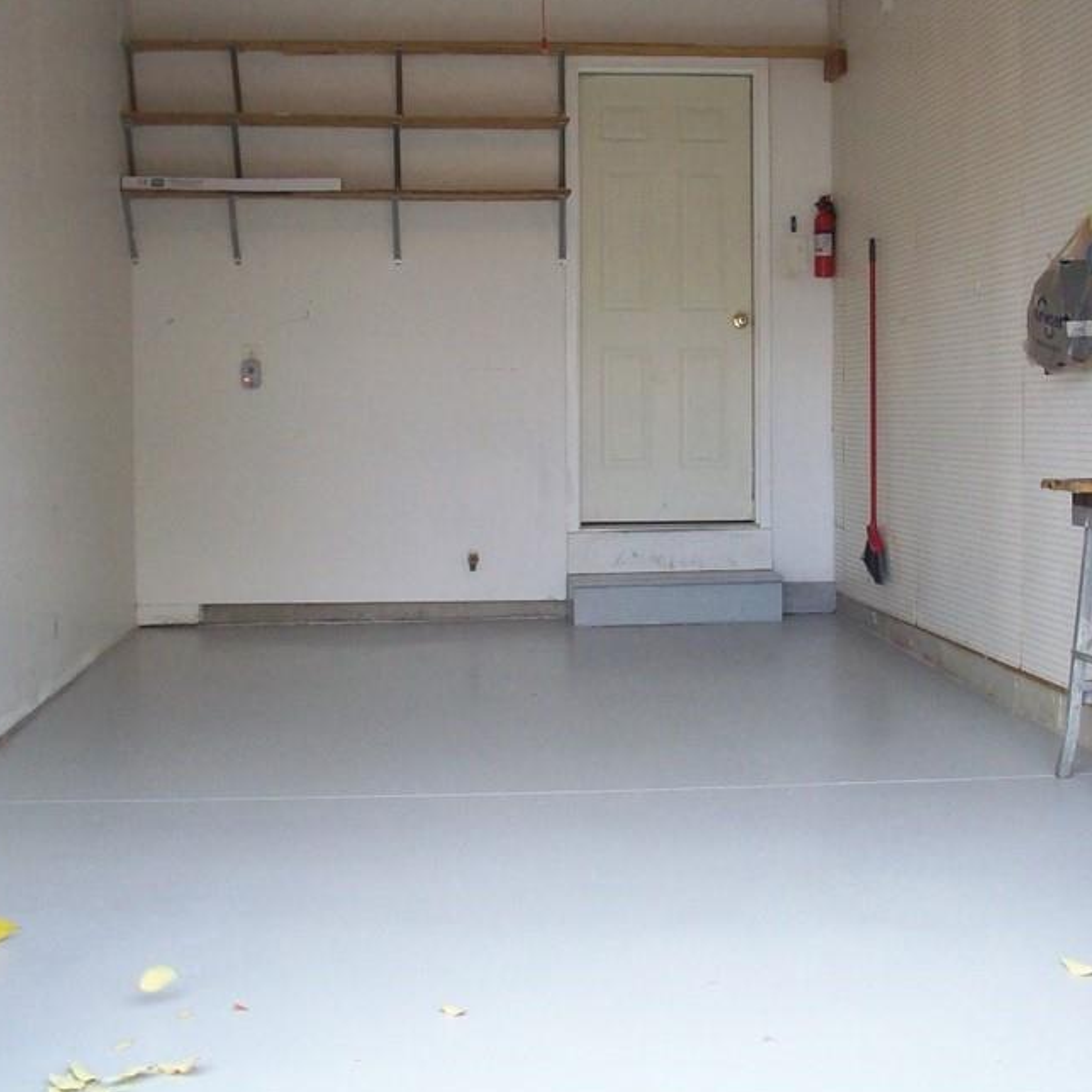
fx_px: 1856
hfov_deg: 32.7
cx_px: 660
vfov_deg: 32.7
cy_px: 449
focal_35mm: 52
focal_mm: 6.2
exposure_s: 1/128
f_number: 2.8
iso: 126
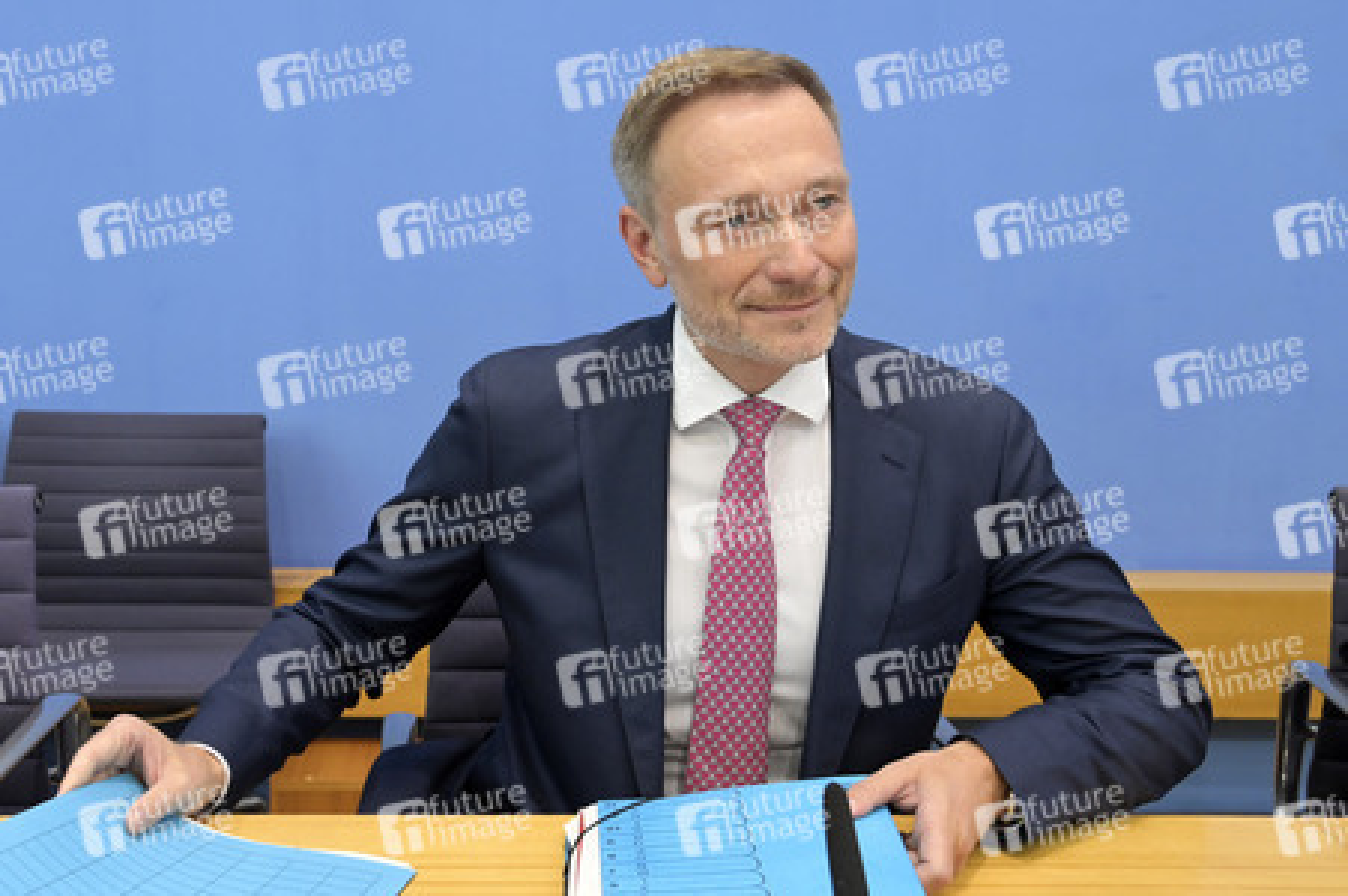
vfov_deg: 37.8
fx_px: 1310
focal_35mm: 35
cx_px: 674
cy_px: 448
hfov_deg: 54.5
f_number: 5
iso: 3200
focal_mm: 35
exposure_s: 1/400
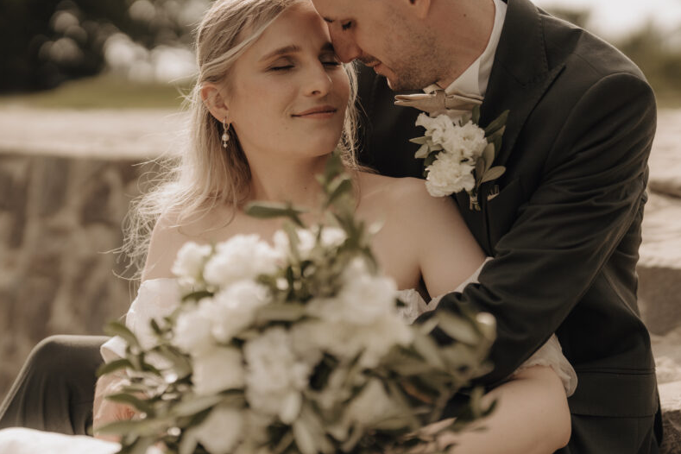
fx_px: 1438
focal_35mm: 76
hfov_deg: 26.7
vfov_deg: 17.9
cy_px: 186
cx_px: 348
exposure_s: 1/4000
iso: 100
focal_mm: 50
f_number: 1.6
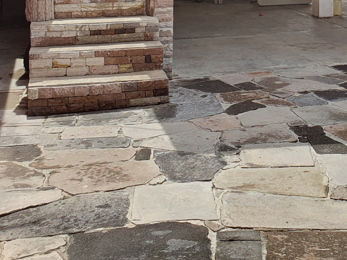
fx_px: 621
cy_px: -48
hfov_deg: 29.9
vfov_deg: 22.0
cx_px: 312
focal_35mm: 62
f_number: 2.4
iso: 50
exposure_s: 1/1408
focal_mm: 4.3
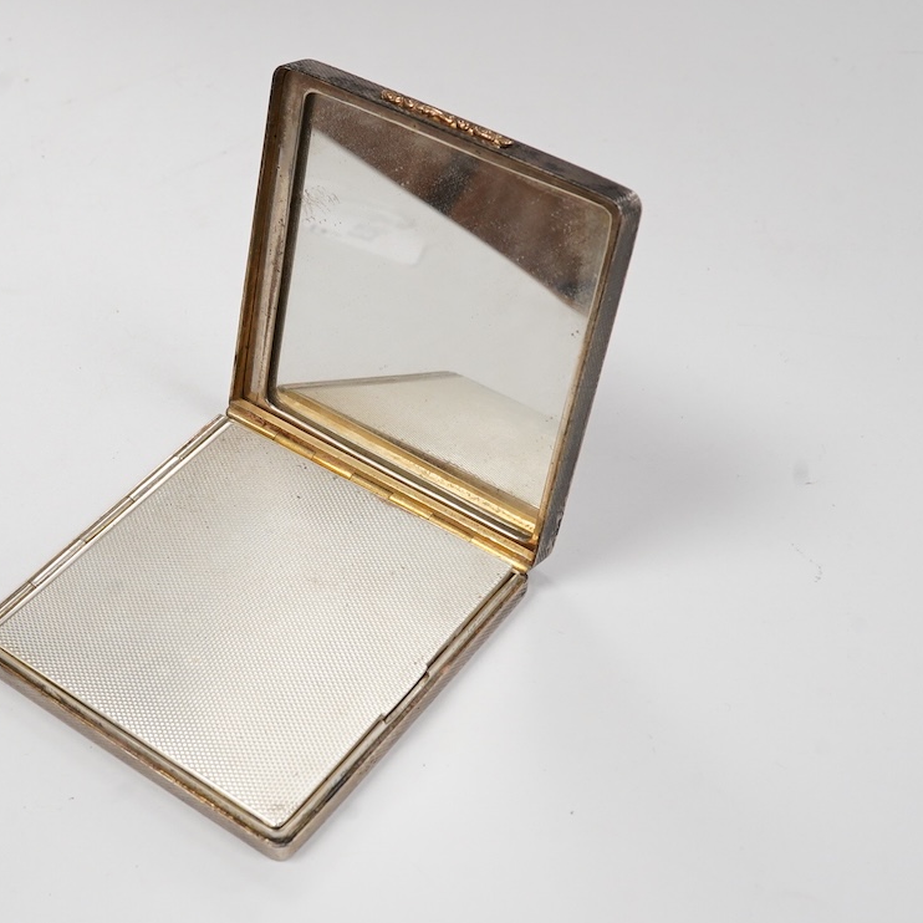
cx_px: 303
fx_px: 1750
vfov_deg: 29.6
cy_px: 463
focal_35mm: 58
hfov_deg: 29.3
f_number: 18
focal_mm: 30
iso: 2500
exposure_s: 1/100
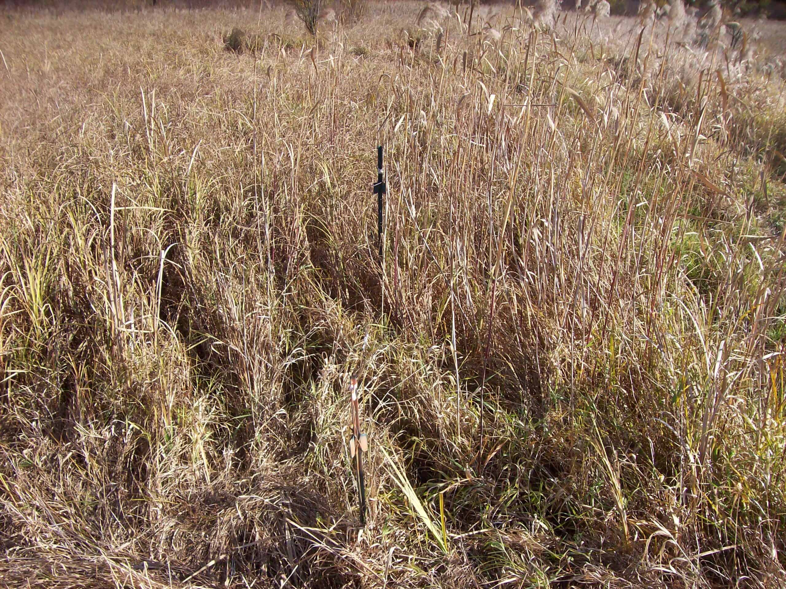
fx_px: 817
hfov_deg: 51.4
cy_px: 294
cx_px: 393
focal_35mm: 36
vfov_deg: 39.6
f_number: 4.8
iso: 80
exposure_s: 1/406
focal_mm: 6
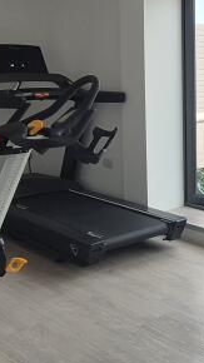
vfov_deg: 41.0
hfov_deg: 22.5
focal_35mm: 50
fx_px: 481
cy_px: 130
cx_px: 229
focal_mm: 2.2
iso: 80
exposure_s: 1/718
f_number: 2.2
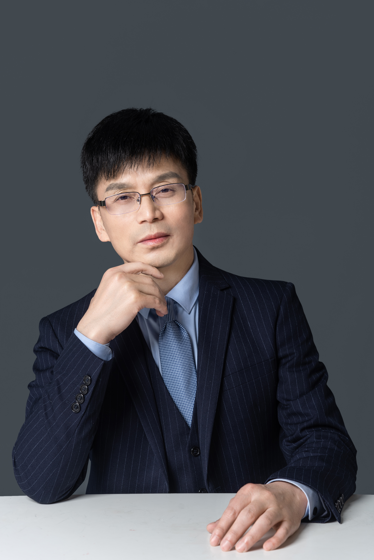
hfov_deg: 15.9
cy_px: 280
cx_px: 187
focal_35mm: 86
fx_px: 1339
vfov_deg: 23.6
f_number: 5
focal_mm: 86
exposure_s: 1/125
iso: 125
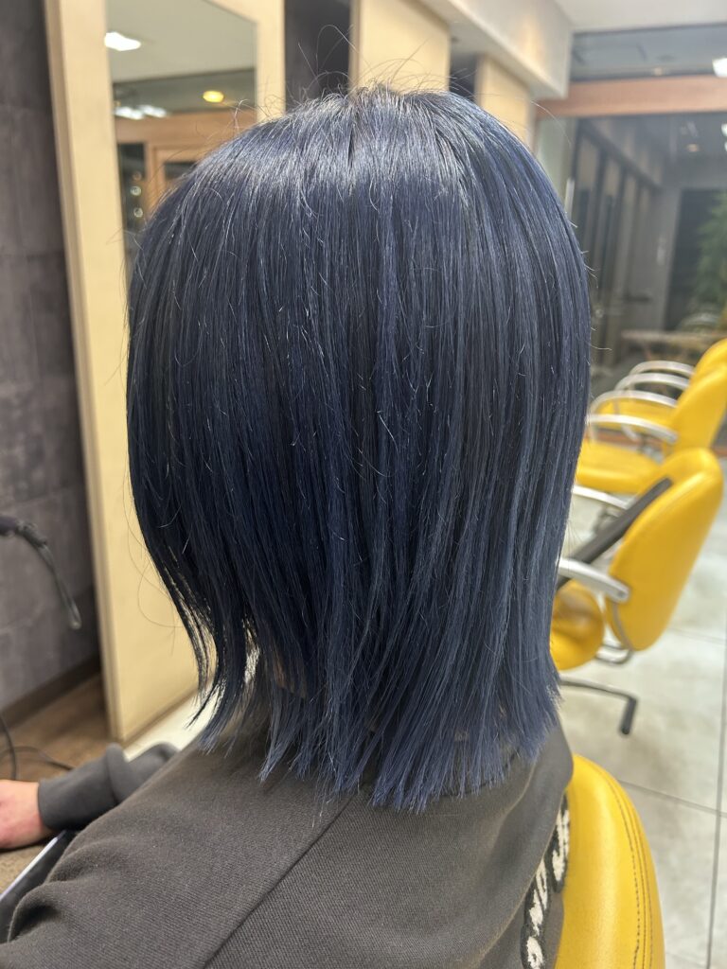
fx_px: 728
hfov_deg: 53.1
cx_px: 364
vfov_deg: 67.3
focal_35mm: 26
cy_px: 484
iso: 160
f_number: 1.5
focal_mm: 5.7
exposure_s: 1/50
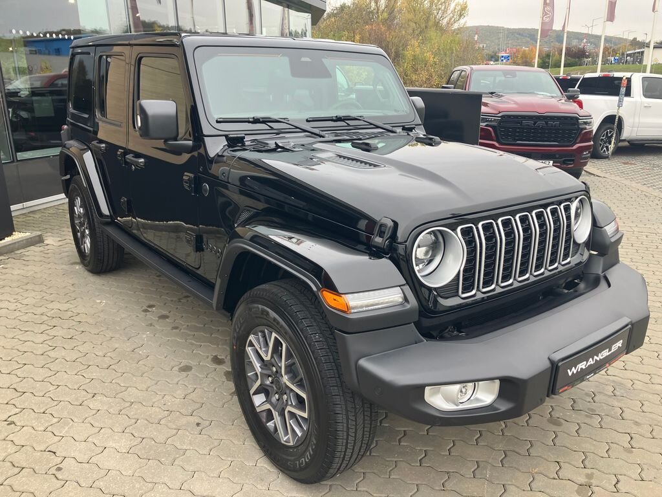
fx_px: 535
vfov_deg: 49.7
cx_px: 331
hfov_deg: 63.4
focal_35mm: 28
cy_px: 248
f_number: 1.8
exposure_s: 1/121
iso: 32
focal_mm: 3.99
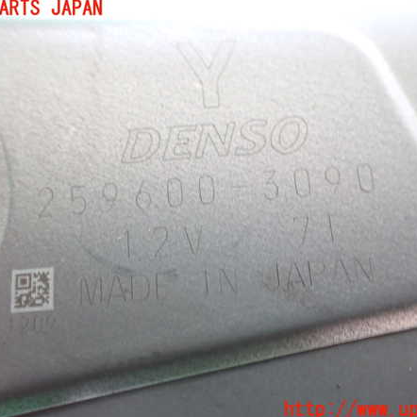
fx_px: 491
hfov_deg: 46.0
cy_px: 209
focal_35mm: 36
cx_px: 214
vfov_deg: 46.0
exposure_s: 1/30
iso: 1000
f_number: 2.3
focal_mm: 5.4
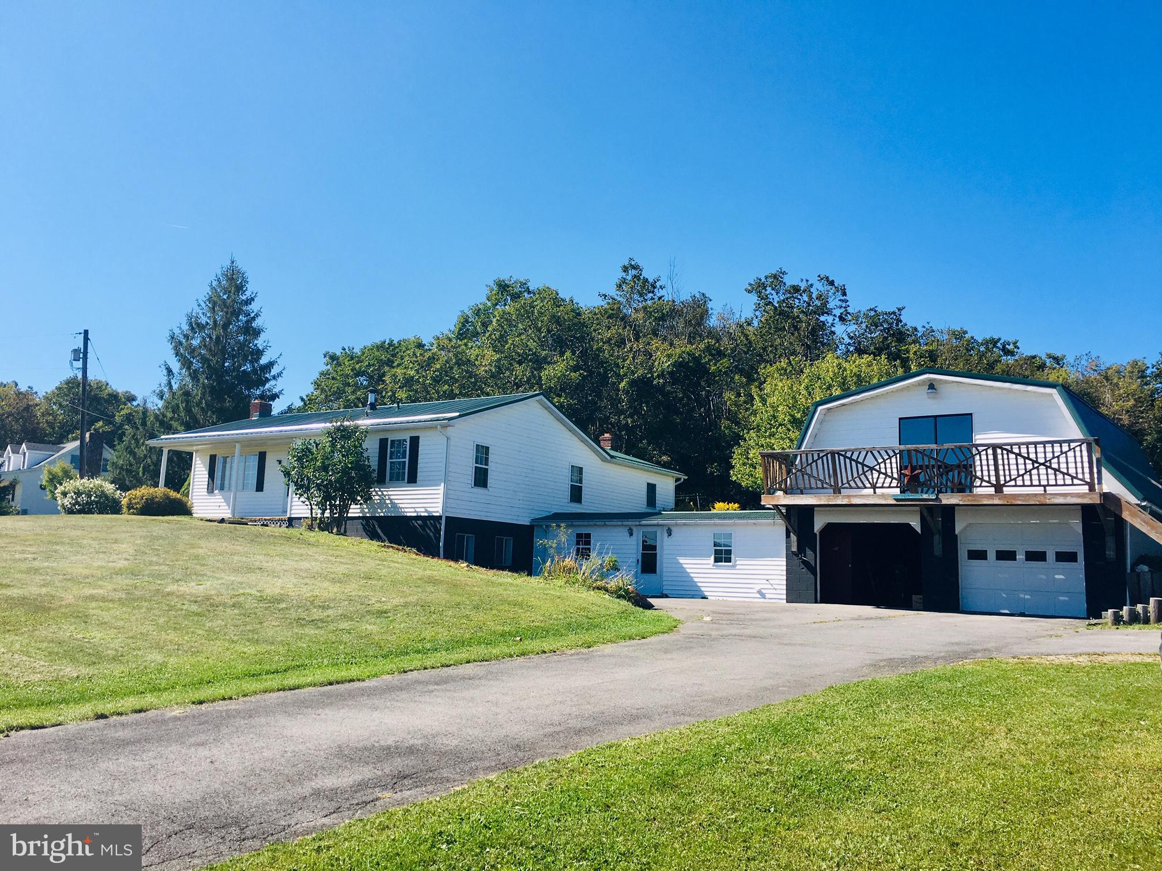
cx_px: 581
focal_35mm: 29
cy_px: 436
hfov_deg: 61.7
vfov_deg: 48.2
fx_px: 973
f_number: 2.2
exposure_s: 1/1326
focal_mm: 4.15
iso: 25
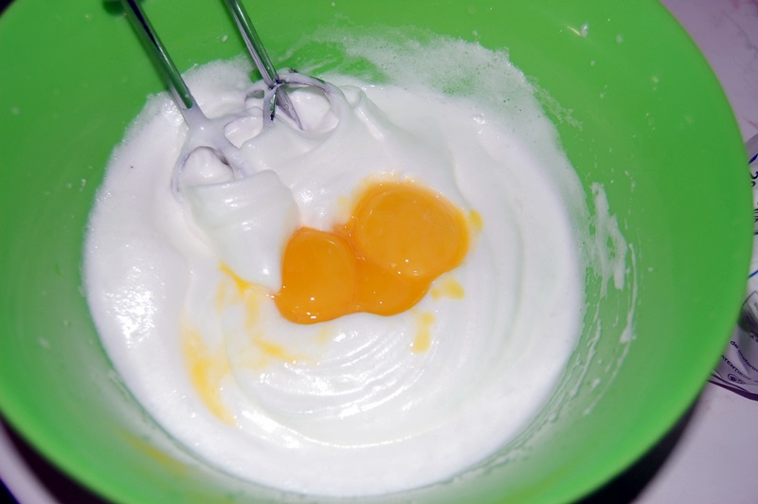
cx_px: 379
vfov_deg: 31.8
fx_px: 884
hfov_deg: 46.4
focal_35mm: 42
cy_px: 252
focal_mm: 28
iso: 200
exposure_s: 1/80
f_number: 5
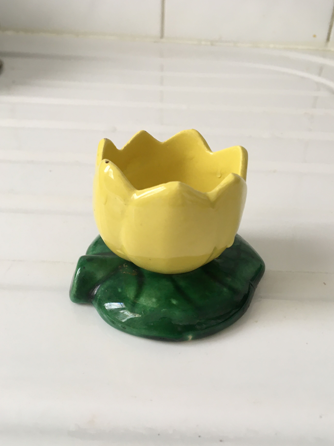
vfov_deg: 56.8
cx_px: 174
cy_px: 236
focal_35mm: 32
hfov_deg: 44.2
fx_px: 412
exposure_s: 1/33
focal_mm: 4.15
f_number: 2.2
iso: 80
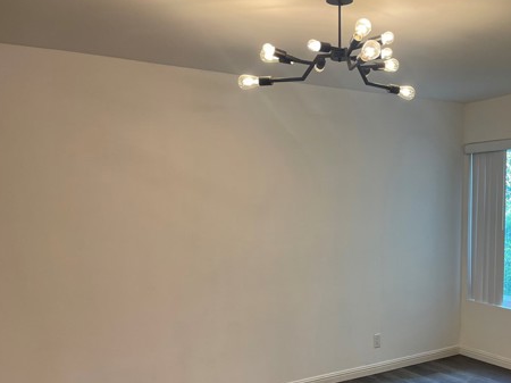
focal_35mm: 37
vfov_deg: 38.2
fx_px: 546
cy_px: 257
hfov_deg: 49.3
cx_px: 338
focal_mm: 5.1
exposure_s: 1/120
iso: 125
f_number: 1.6
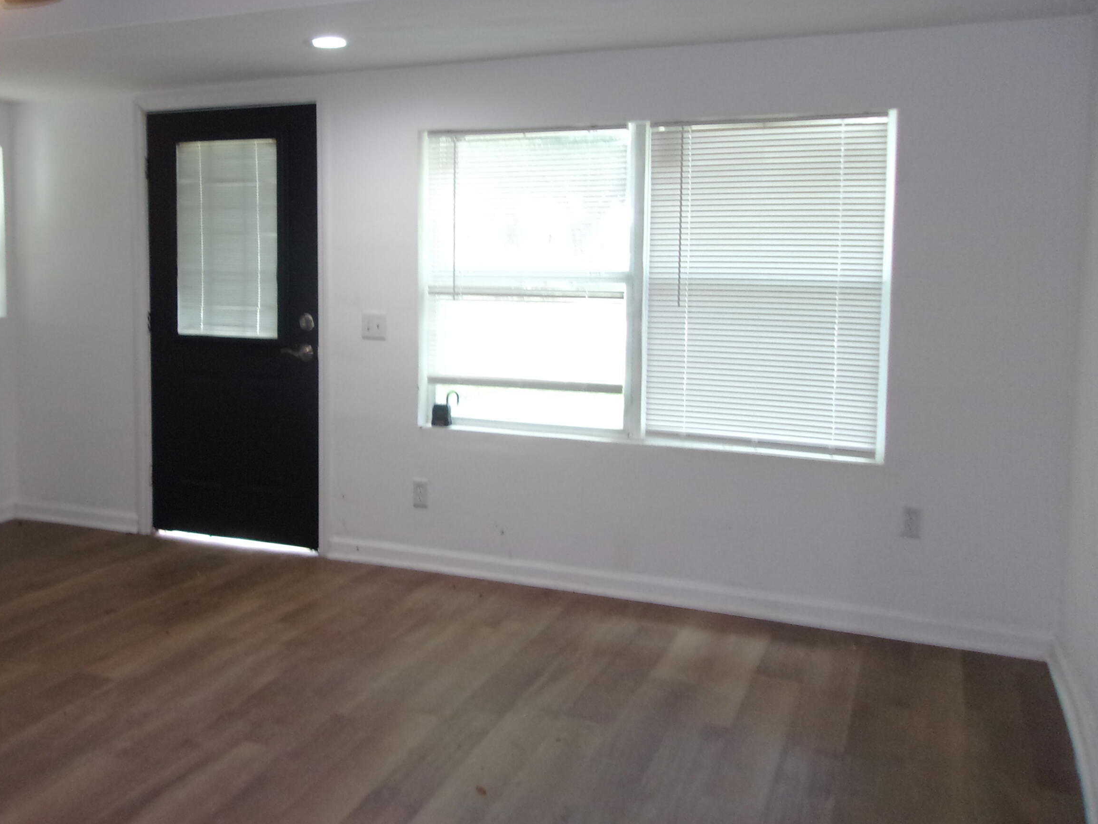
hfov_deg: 51.9
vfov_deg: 40.5
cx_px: 397
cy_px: 318
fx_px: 1110
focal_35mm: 35
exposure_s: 1/34
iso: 200
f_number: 3
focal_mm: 4.9
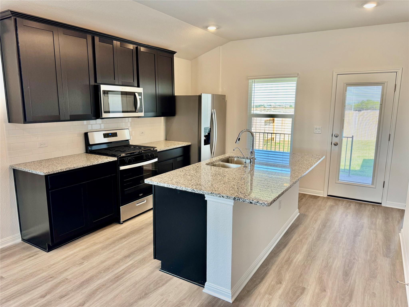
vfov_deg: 56.8
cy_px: 154
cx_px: 204
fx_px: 284
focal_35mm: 24
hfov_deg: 71.6
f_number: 1.78
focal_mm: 6.76
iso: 100
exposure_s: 1/120
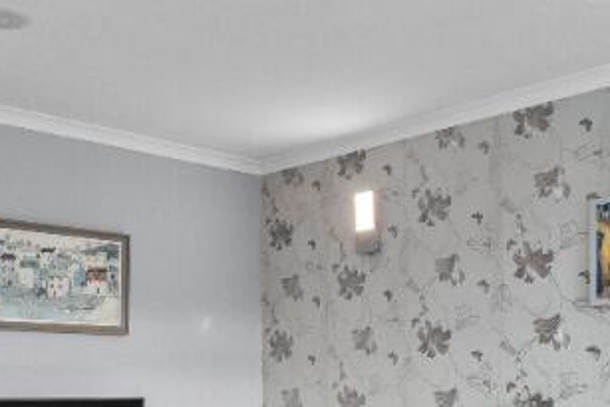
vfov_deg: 26.7
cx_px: 197
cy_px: 296
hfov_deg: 39.1
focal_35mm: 50
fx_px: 848
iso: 320
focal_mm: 10
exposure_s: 1/15
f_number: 8
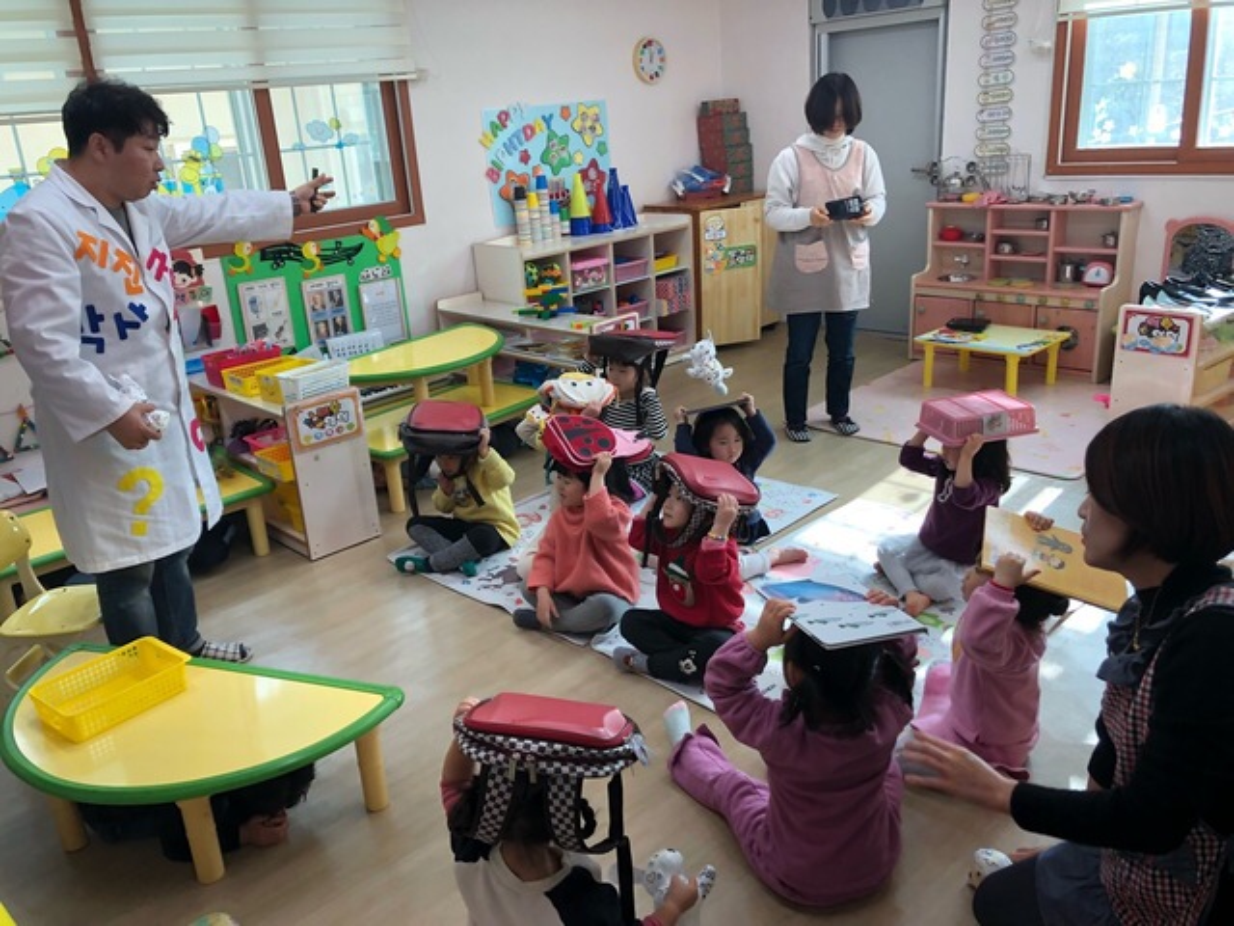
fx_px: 998
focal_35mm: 28
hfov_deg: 63.4
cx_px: 617
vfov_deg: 49.7
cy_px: 463
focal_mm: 3.99
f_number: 1.8
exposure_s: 1/120
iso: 40
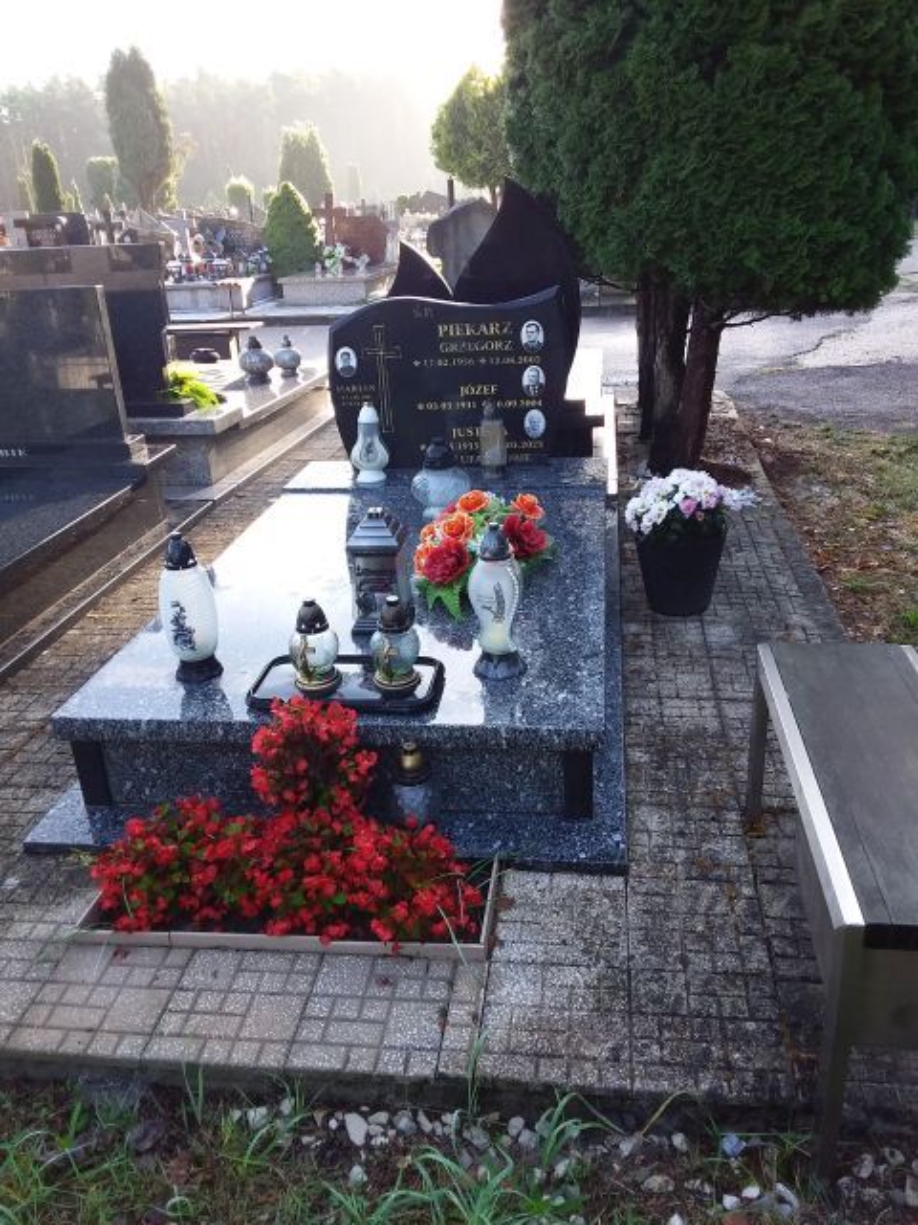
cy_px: 612
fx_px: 990
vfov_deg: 63.4
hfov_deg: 49.7
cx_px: 459
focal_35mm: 28
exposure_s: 1/138
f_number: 1.9
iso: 40
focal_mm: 2.91
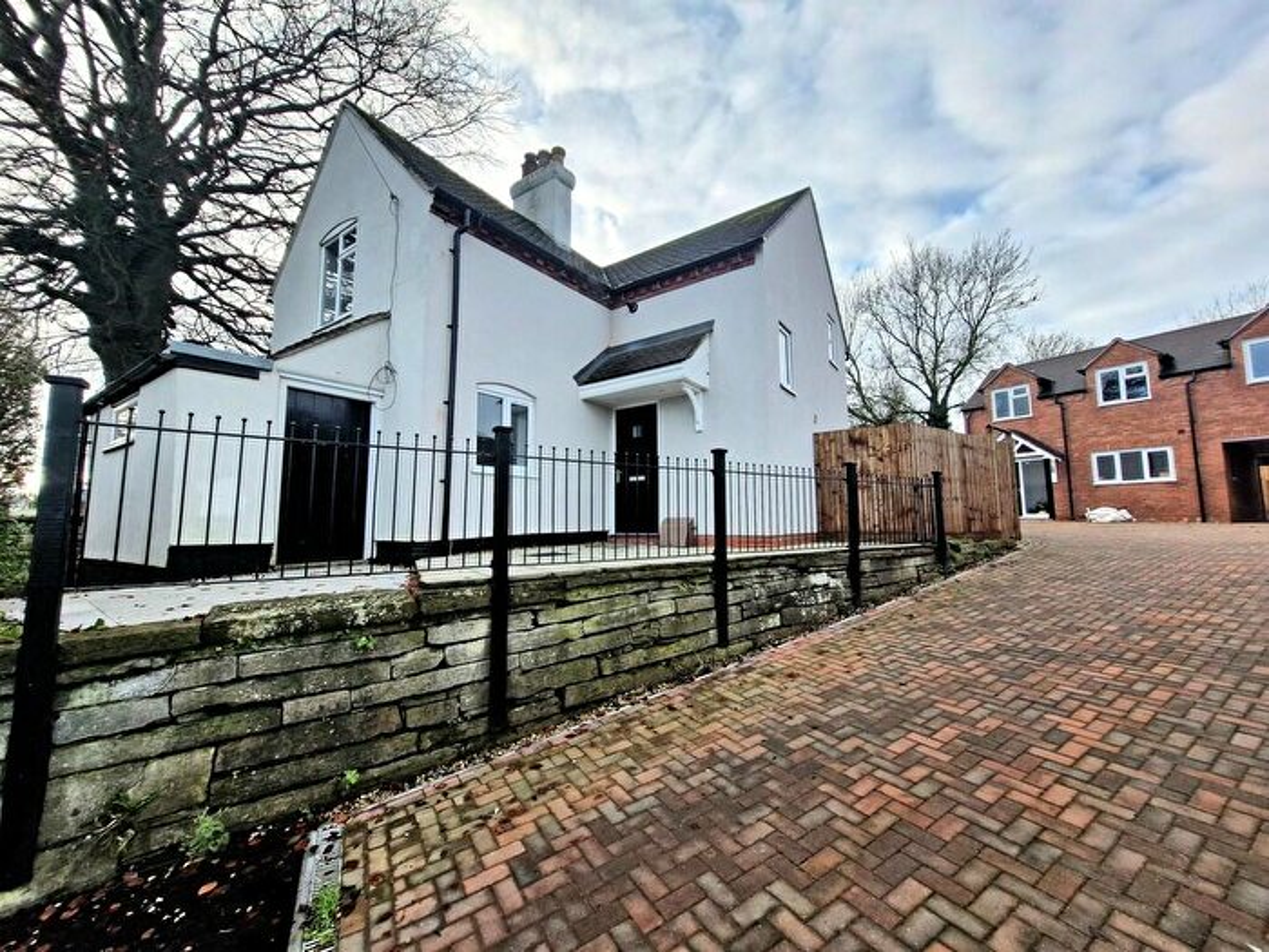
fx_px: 477
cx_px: 634
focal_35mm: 13
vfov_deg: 89.9
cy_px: 476
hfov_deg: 106.2
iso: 50
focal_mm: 1.74
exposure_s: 1/714
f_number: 2.2
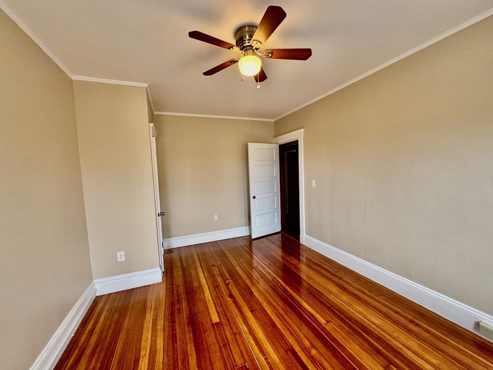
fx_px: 199
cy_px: 185
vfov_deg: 85.7
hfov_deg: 102.1
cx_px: 246
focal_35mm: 14
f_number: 2.2
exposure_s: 1/99
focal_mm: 2.22
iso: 160
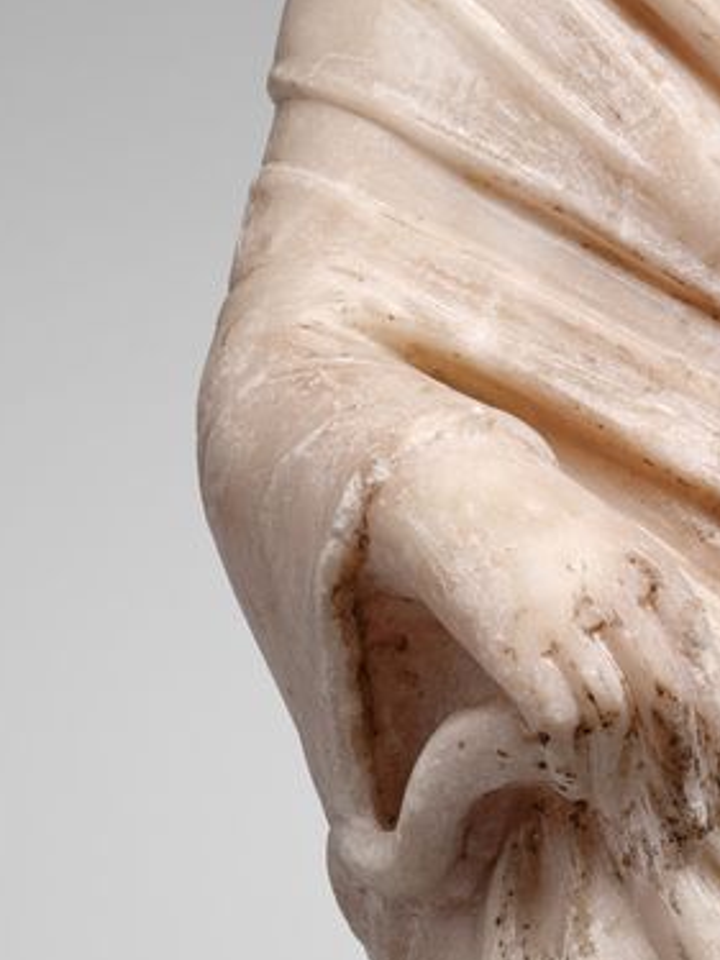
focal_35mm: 224
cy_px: 1251
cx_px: 794
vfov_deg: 8.7
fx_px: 6216
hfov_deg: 6.6
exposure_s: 1/60
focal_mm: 80
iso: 200
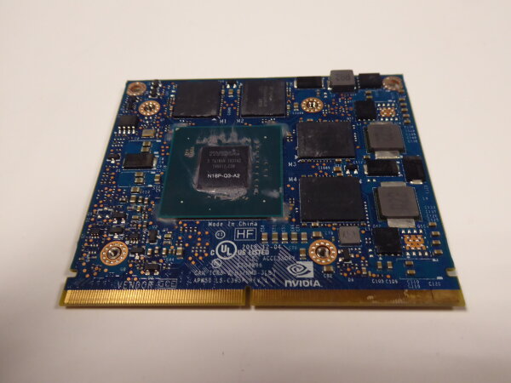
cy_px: 192
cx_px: 256
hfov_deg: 61.7
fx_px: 428
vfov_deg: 48.2
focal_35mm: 29
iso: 400
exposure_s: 1/60
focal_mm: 5
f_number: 3.5
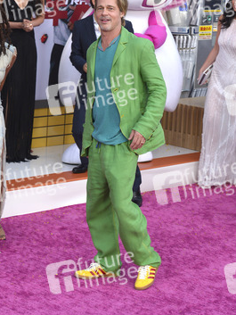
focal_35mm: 85
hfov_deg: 17.4
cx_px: 118
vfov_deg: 23.0
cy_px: 139
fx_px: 772
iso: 1250
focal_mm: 78
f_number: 6.3
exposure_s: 1/250
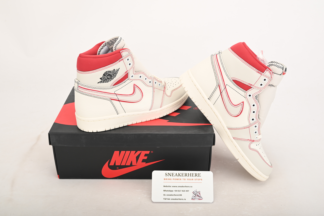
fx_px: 333
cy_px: 108
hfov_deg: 51.9
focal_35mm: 37
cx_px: 162
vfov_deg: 36.0
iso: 100
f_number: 11
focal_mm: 37
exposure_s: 1/200
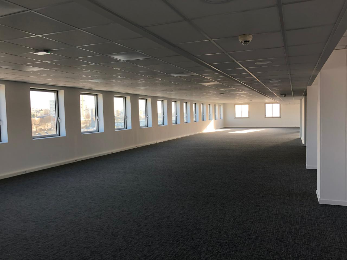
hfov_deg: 63.4
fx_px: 281
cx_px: 174
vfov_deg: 49.7
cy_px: 130
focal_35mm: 28
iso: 50
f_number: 1.8
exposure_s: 1/120
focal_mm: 3.99
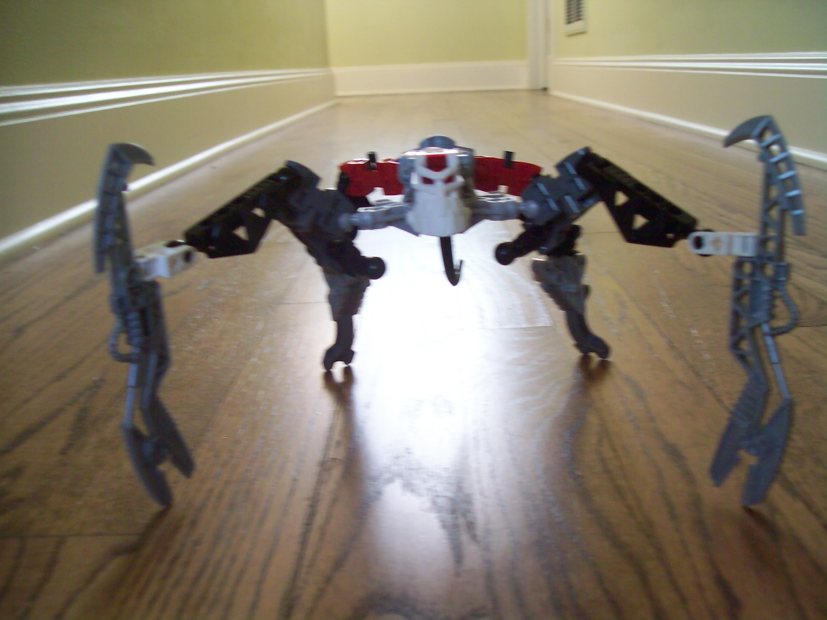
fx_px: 860
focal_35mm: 36
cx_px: 414
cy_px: 310
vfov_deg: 39.6
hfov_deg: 51.4
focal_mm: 6
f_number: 2.7
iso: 80
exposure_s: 1/38
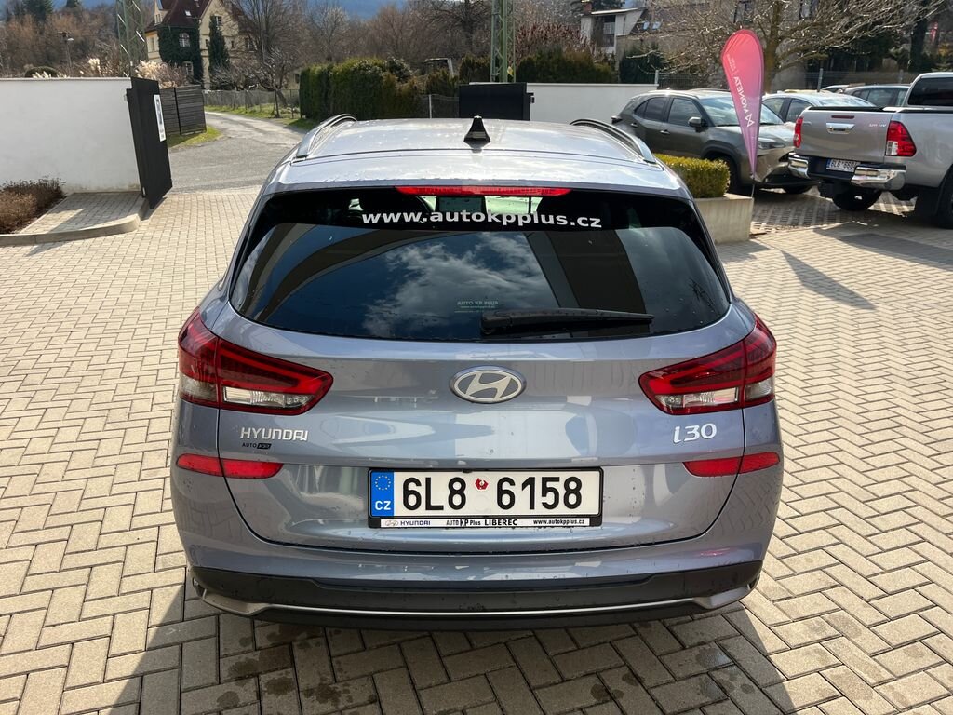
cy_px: 358
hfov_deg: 67.3
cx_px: 476
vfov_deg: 53.1
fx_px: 716
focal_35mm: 26
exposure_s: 1/1802
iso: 50
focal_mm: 5.1
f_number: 1.6
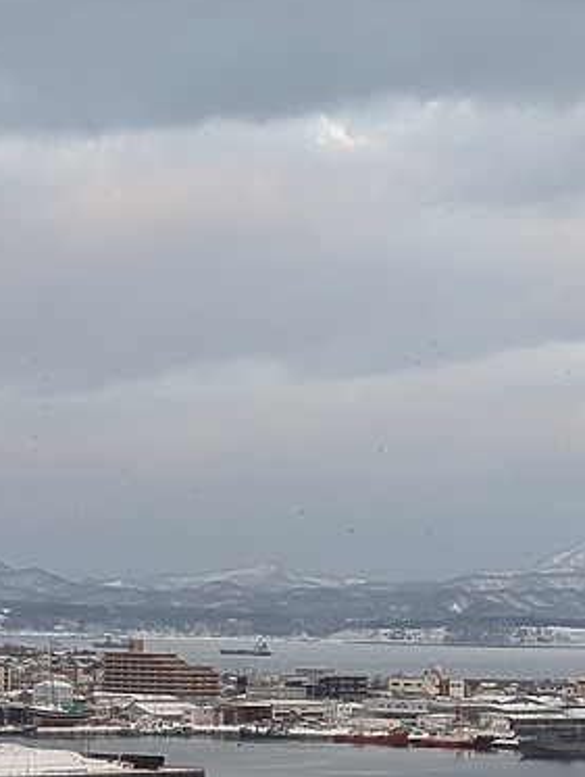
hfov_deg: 10.9
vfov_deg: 14.5
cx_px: 233
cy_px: 531
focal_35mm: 136
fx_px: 3056
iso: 20
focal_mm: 6.9
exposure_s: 1/24.8
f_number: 1.68
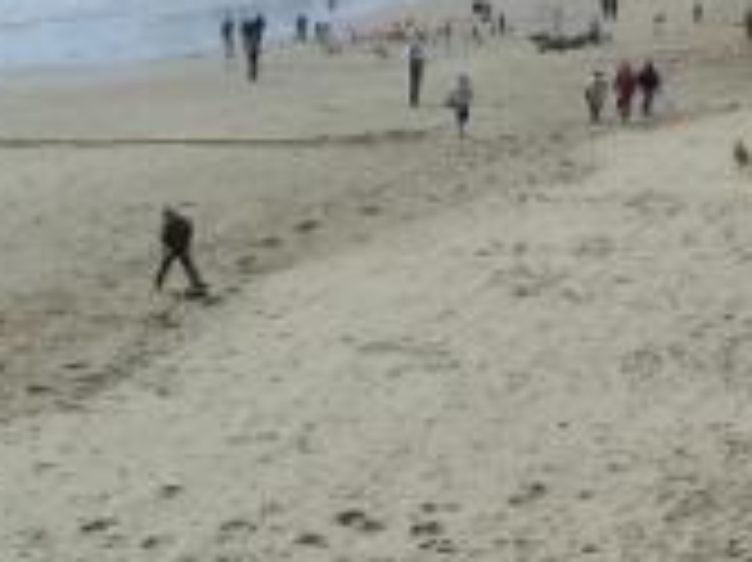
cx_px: 689
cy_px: -121
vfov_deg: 15.1
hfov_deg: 20.4
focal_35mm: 94
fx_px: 2041
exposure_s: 1/350
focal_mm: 5.8
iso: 80
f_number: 7.1
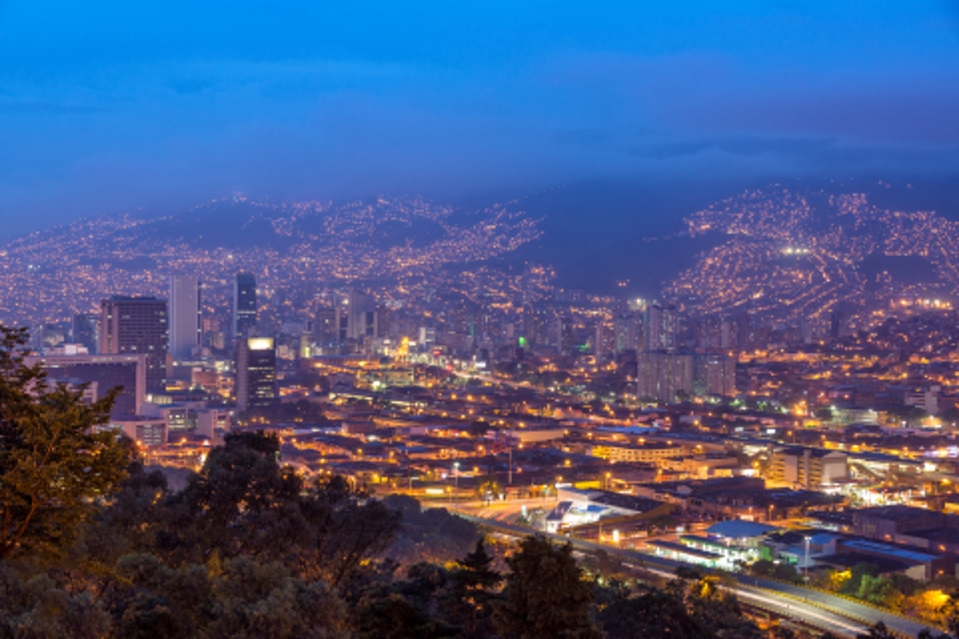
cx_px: 480
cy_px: 320
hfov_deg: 41.1
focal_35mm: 48
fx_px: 1279
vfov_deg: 28.1
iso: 200
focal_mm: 48
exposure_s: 4
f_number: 8
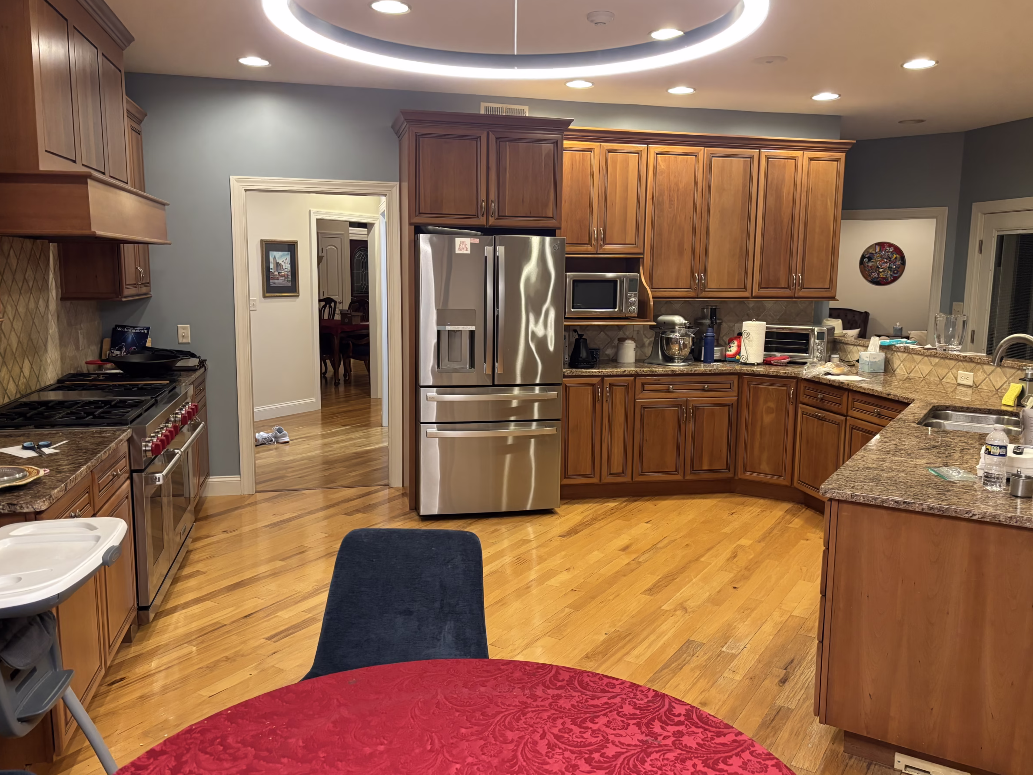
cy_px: 386
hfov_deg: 63.4
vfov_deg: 49.7
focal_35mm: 28
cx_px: 518
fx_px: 836
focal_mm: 5.96
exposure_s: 1/60
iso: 320
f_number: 1.6
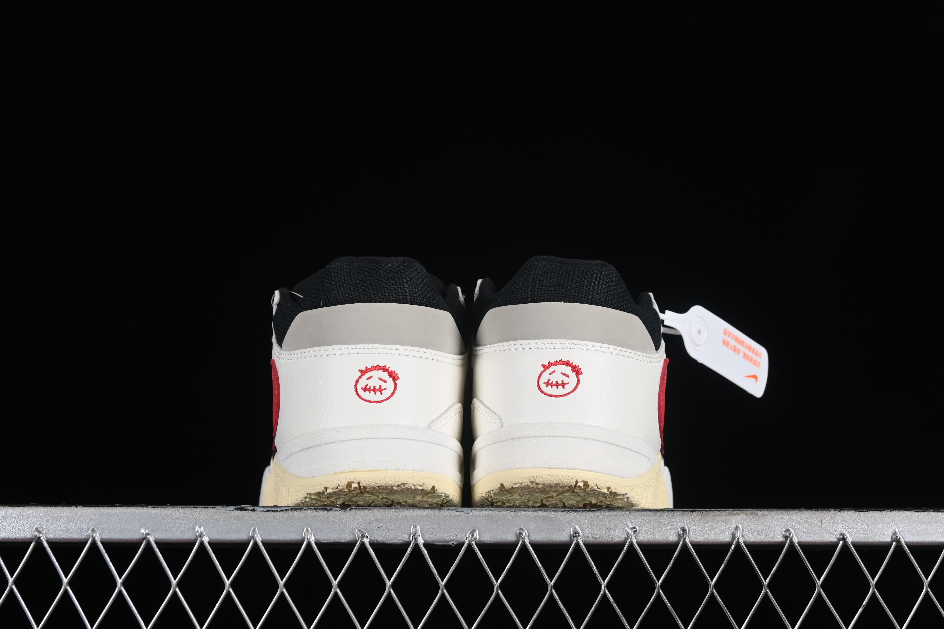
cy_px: 314
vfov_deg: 18.2
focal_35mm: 75
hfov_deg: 27.0
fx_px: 1967
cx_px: 472
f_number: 8
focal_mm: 50
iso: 160
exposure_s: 1/80
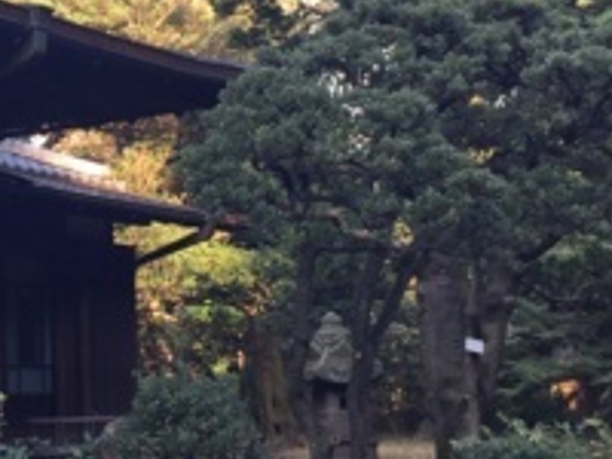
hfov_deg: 22.1
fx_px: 1538
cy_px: 18
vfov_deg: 16.7
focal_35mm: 87
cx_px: 80
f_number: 2.2
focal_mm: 4.15
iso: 40
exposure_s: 1/120
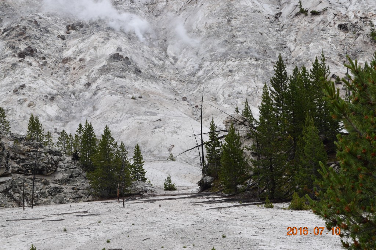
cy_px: 125
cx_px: 188
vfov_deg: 17.5
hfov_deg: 26.0
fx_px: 814
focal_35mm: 78
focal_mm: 52
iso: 200
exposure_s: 1/320
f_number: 9
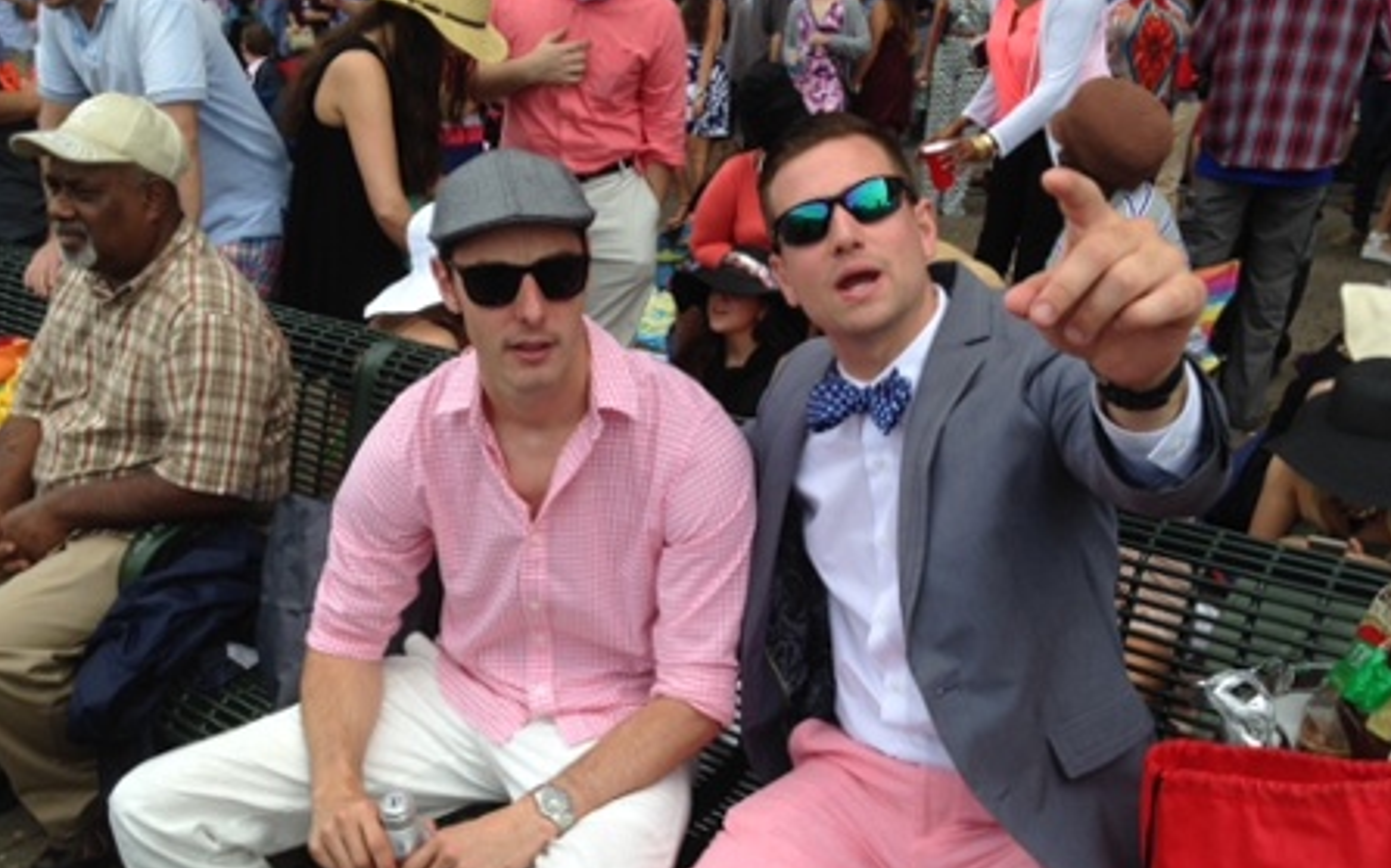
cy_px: 499
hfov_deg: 54.0
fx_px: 1364
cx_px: 685
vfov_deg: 35.2
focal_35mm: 36
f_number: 2.4
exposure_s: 1/753
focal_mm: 4.12
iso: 50
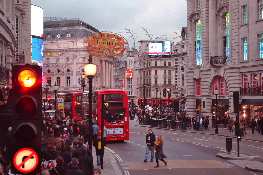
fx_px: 603
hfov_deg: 24.6
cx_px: 132
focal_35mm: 82
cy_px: 88
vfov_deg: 16.5
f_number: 5.6
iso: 400
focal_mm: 55
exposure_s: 1/50
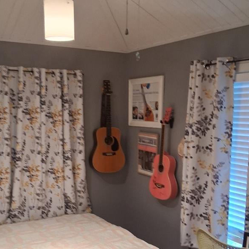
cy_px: 159
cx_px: 100
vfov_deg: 35.8
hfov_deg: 35.9
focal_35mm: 47
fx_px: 382
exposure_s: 1/50
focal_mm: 3.98
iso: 320
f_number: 1.8
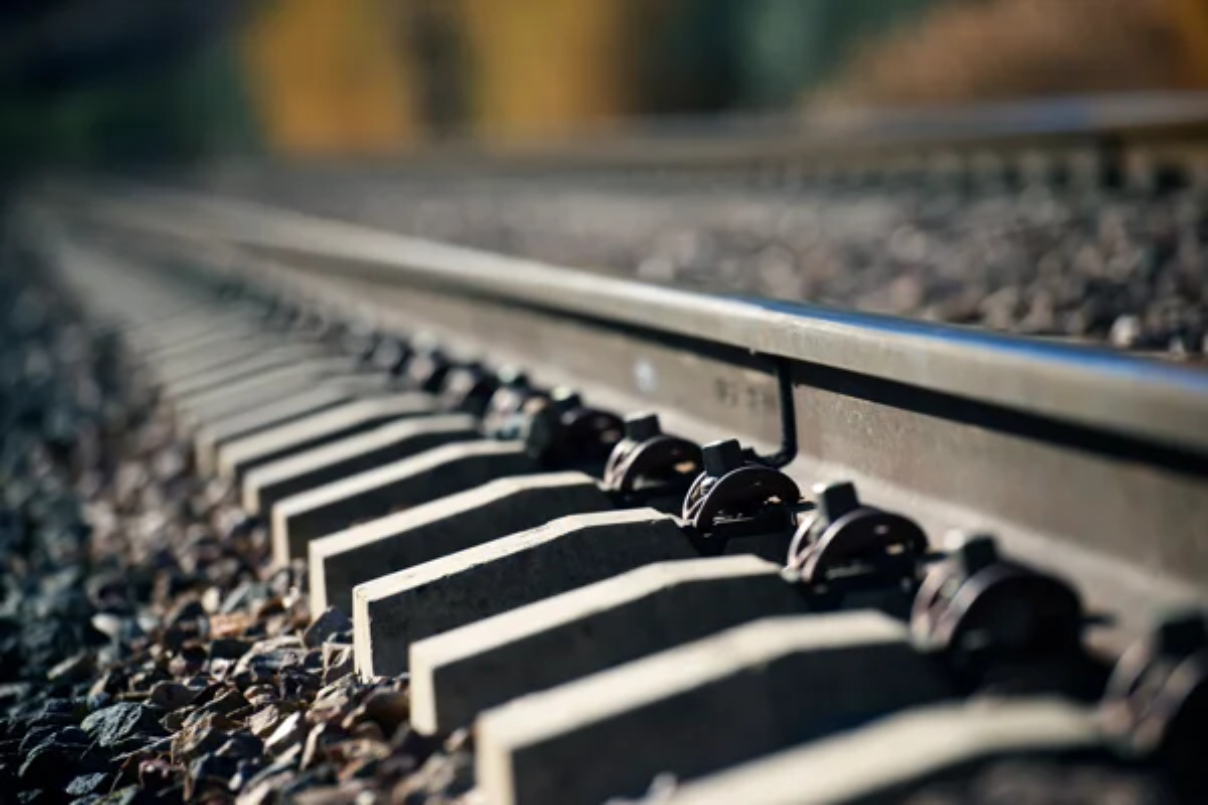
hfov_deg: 10.3
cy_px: 402
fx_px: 6711
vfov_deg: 6.9
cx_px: 604
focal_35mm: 200
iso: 100
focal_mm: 200
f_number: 4
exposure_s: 1/1000
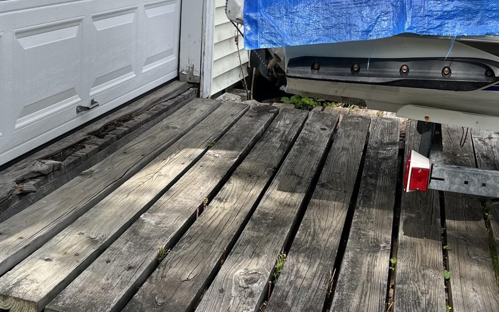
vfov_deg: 23.1
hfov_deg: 36.3
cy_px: 145
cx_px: 249
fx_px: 762
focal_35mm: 56
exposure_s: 1/2045
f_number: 1.5
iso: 50
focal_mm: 5.7
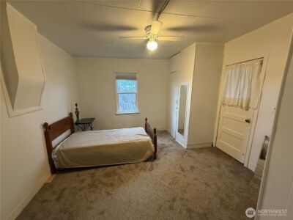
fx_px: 119
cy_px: 110
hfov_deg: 102.1
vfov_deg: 85.7
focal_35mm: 14
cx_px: 146
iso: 500
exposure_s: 1/120
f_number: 2.2
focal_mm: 2.22
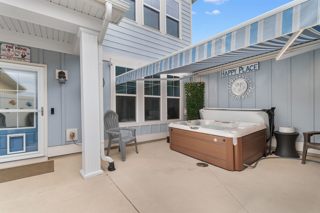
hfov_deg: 100.4
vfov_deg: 77.3
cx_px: 160
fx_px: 133
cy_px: 106
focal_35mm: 15
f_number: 4.5
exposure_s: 1/80
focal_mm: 10
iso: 100
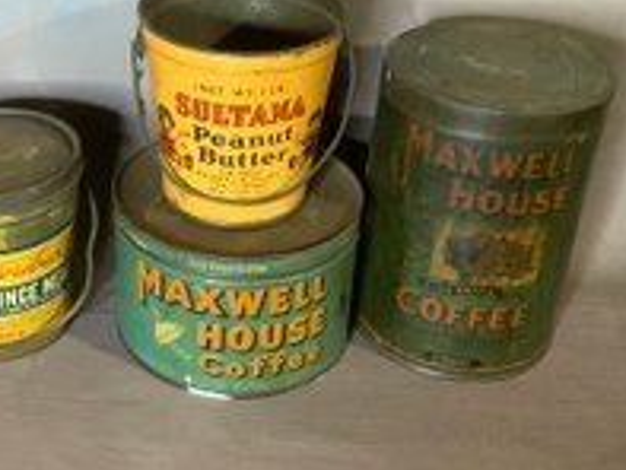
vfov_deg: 27.0
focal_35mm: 54
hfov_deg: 34.8
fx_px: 977
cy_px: 170
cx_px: 160
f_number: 2.4
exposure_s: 1/40
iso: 320
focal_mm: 3.3
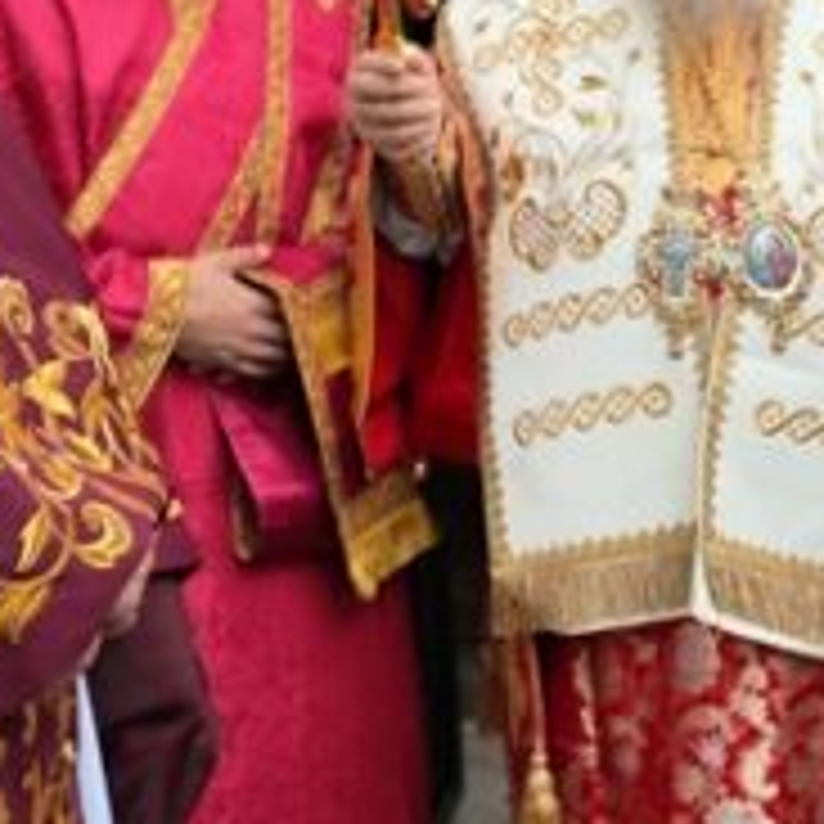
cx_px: 684
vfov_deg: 19.9
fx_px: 2343
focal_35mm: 87
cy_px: 326
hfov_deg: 19.7
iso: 50
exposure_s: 1/182
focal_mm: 4.68
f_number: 1.8
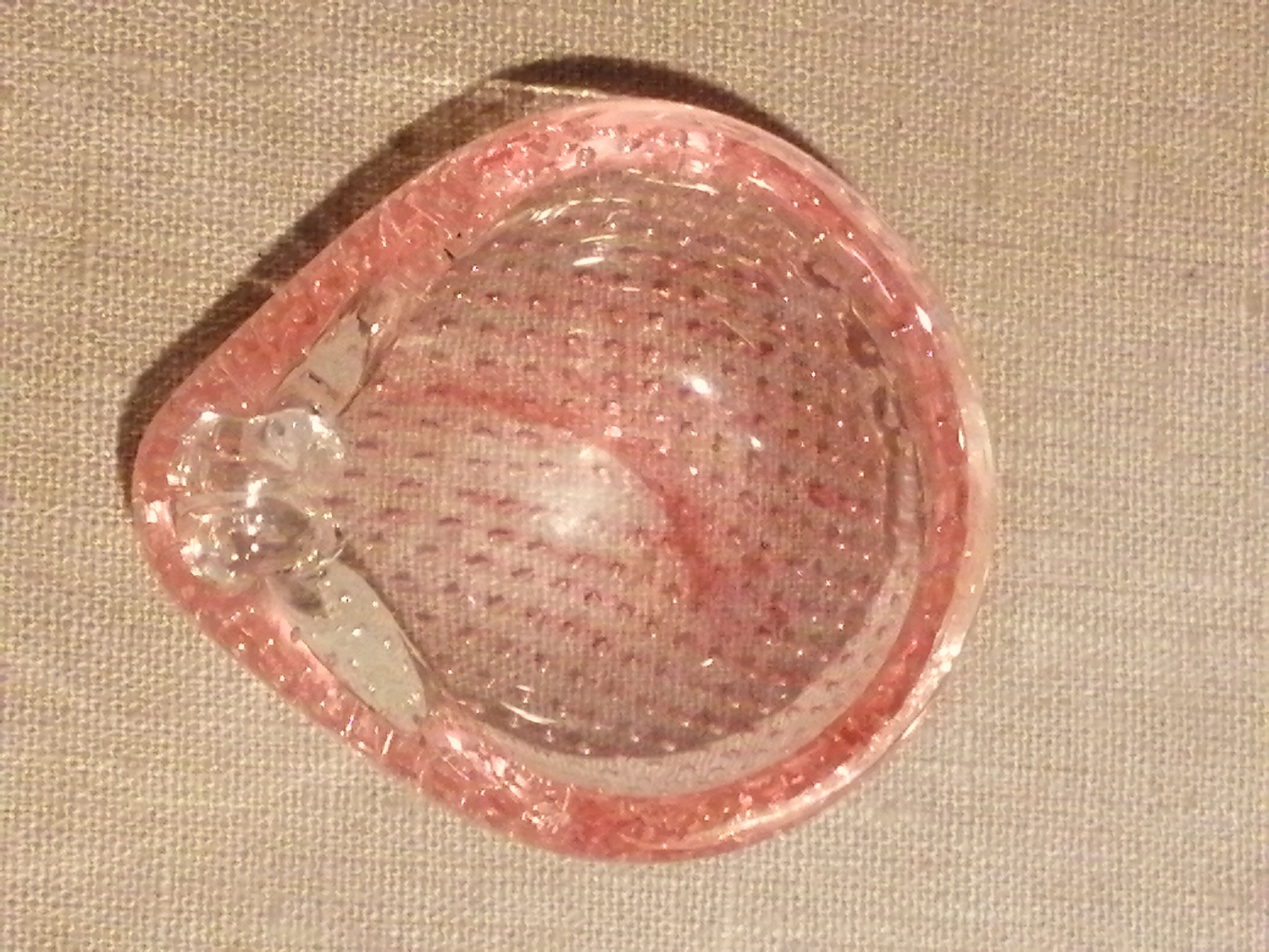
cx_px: 634
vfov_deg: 14.2
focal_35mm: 104
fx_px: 3813
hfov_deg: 18.9
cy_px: 476
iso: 320
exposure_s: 1/33.3
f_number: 1.8
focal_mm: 3.62
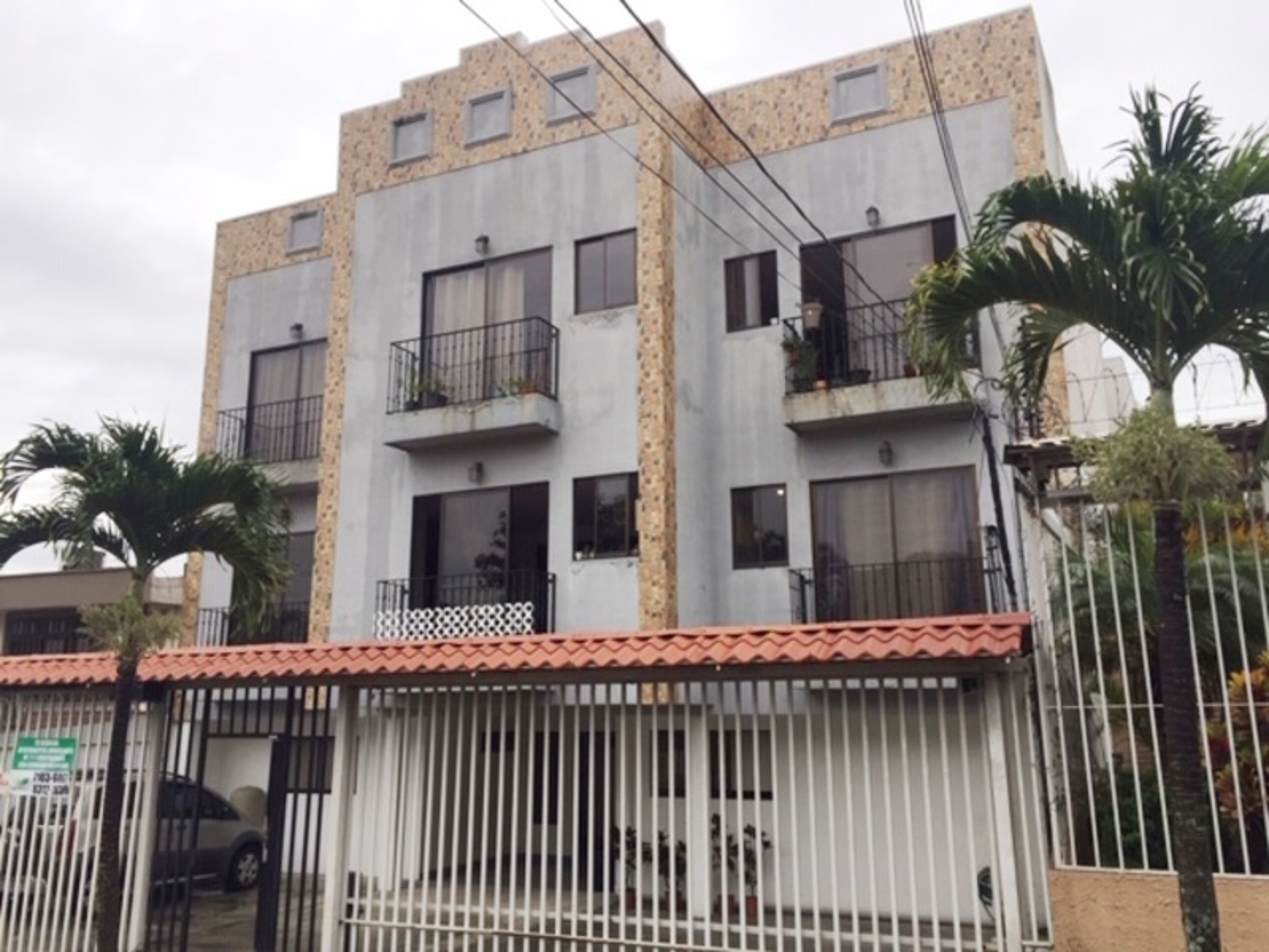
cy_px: 476
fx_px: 1063
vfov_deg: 48.2
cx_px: 634
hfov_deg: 61.7
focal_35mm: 29
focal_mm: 4.15
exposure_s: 1/842
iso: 32
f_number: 2.2
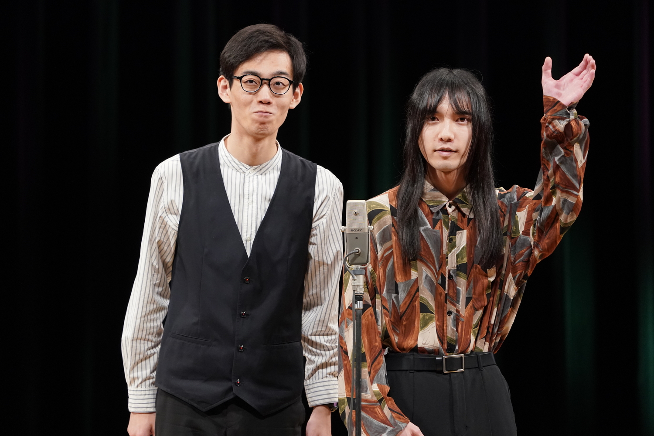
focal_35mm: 342
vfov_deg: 4.0
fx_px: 6213
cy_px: 218
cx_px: 327
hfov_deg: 6.0
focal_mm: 342
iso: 5000
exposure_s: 1/250
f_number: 5.6
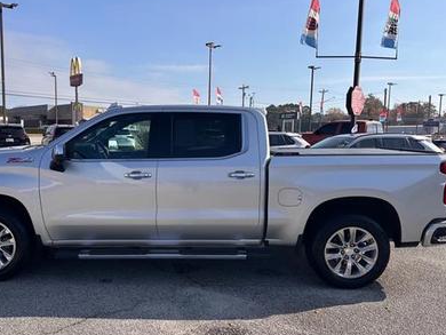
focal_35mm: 31
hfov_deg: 58.1
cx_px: 192
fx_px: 400
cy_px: 183
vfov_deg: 45.4
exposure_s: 1/5525
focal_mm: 6.86
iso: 80
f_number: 1.78
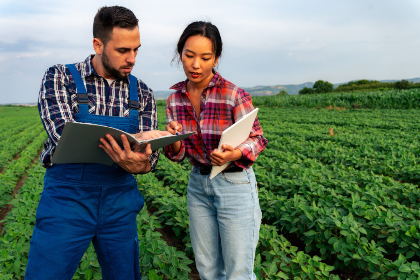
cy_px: 140
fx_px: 408
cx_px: 210
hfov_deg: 54.4
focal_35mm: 35
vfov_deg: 37.9
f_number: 5.6
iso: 200
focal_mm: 35
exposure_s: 1/250
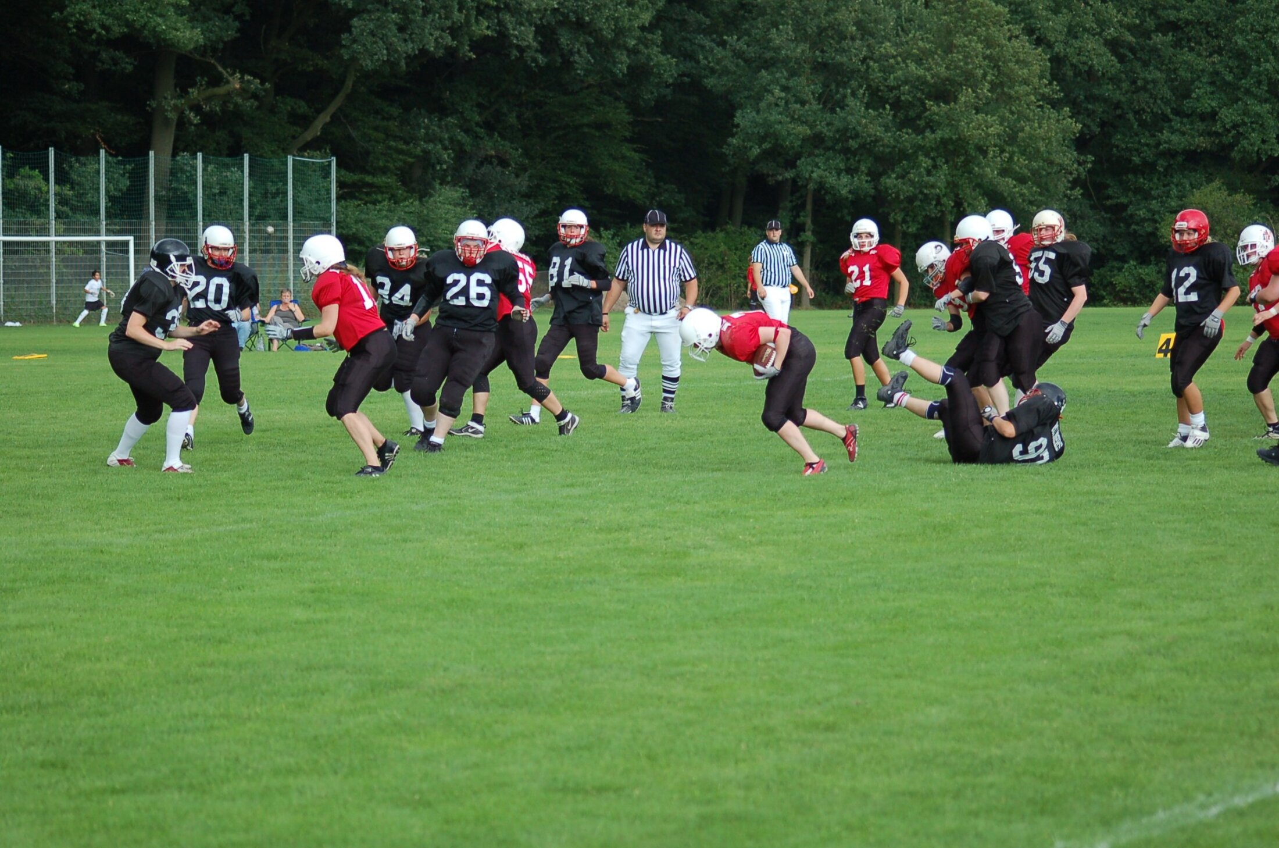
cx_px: 640
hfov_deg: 16.7
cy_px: 424
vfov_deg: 11.1
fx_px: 4362
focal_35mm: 123
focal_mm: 82
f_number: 4
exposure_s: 1/640
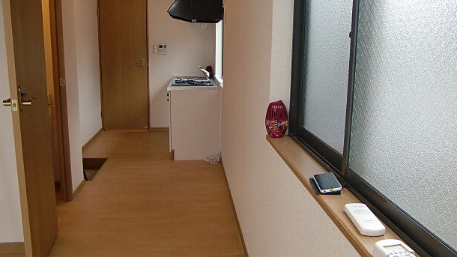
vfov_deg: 36.7
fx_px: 388
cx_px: 237
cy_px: 121
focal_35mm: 32
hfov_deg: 61.0
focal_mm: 4.9
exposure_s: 1/60
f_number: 2.6
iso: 200
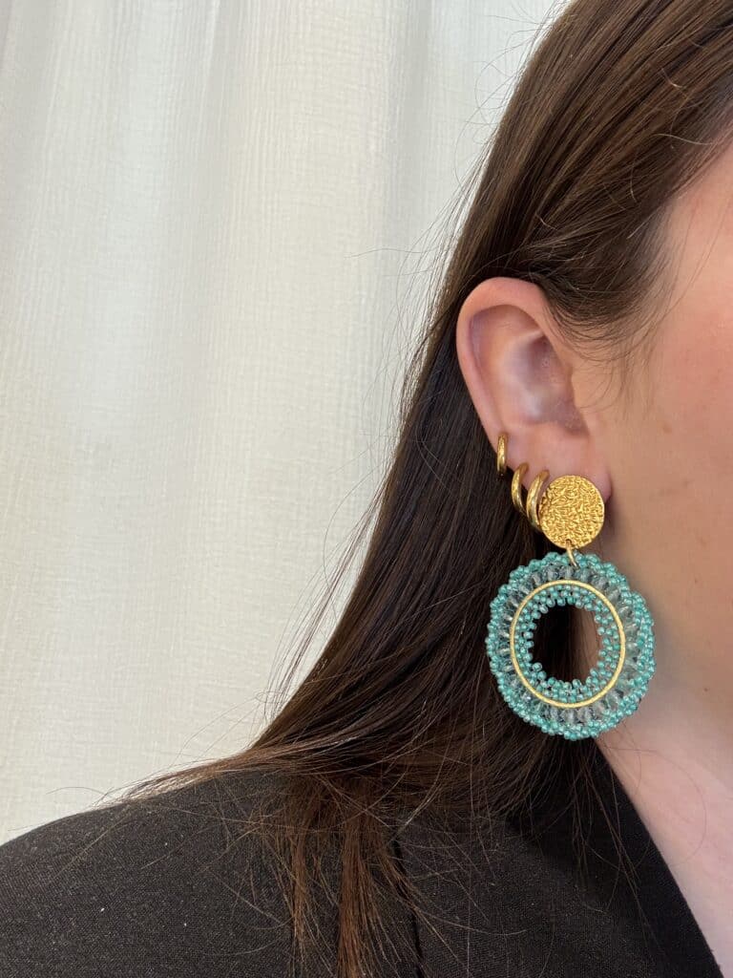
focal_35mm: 30
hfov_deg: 46.8
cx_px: 366
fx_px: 847
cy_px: 489
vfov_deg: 60.0
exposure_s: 1/50
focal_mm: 2.69
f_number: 1.9
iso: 40
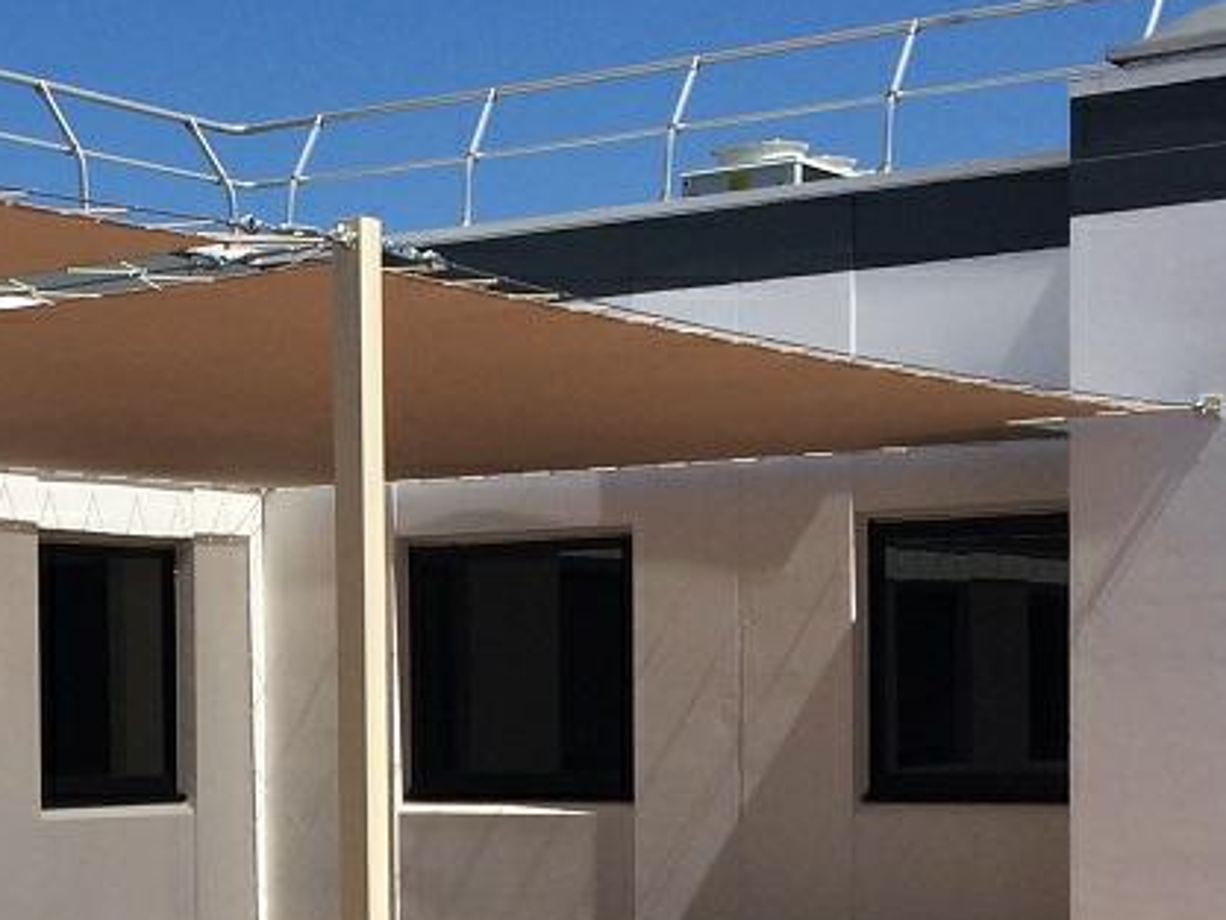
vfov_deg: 16.4
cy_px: 817
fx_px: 3153
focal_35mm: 89
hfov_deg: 21.0
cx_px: -109
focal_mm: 4.15
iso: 32
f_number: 2.2
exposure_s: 1/2933
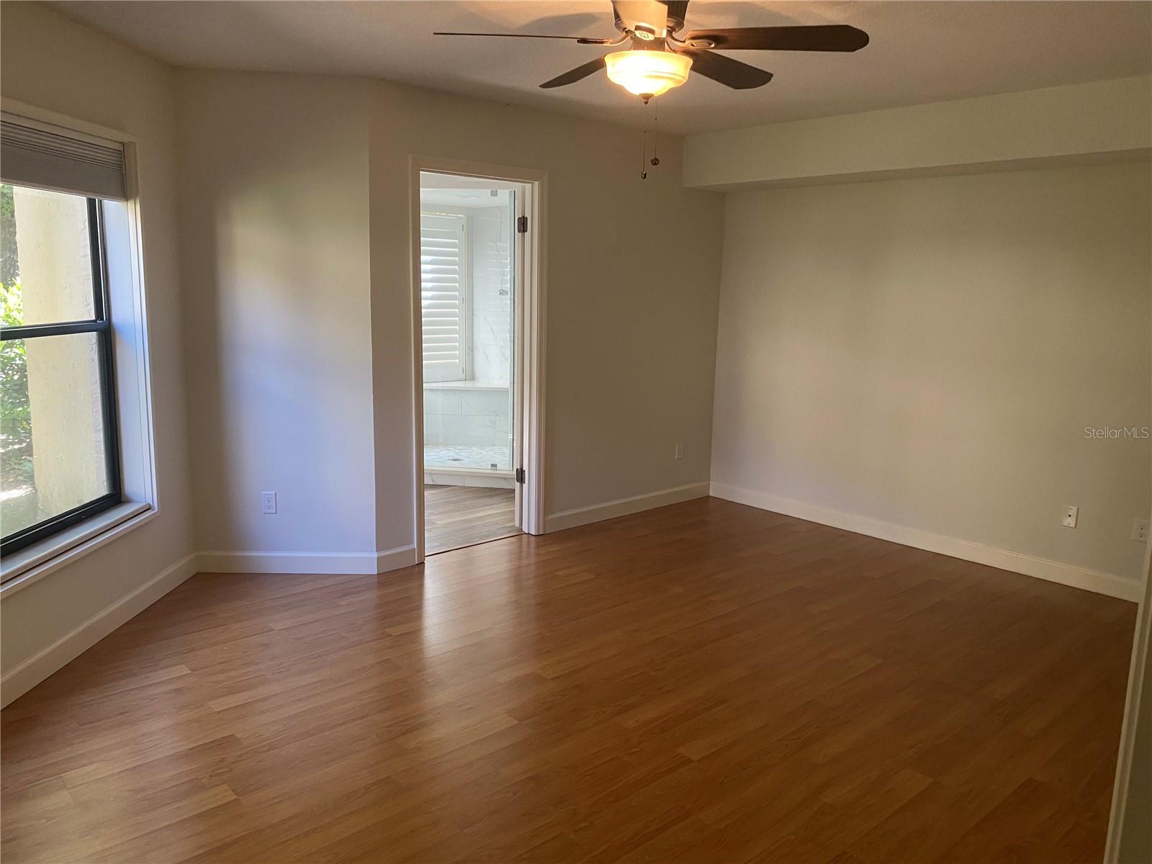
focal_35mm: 26
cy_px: 432
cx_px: 576
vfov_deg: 53.1
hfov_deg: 67.3
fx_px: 865
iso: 160
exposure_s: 1/60
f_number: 1.8
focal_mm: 4.25
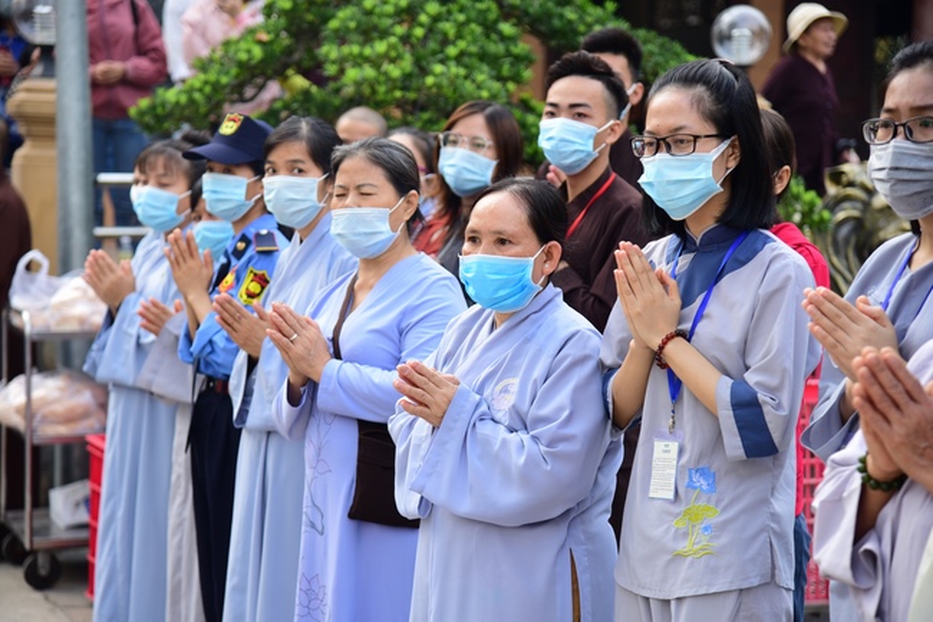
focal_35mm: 95
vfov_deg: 14.4
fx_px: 2461
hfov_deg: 21.5
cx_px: 466
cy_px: 311
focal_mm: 95
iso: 160
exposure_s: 1/125
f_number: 4.5
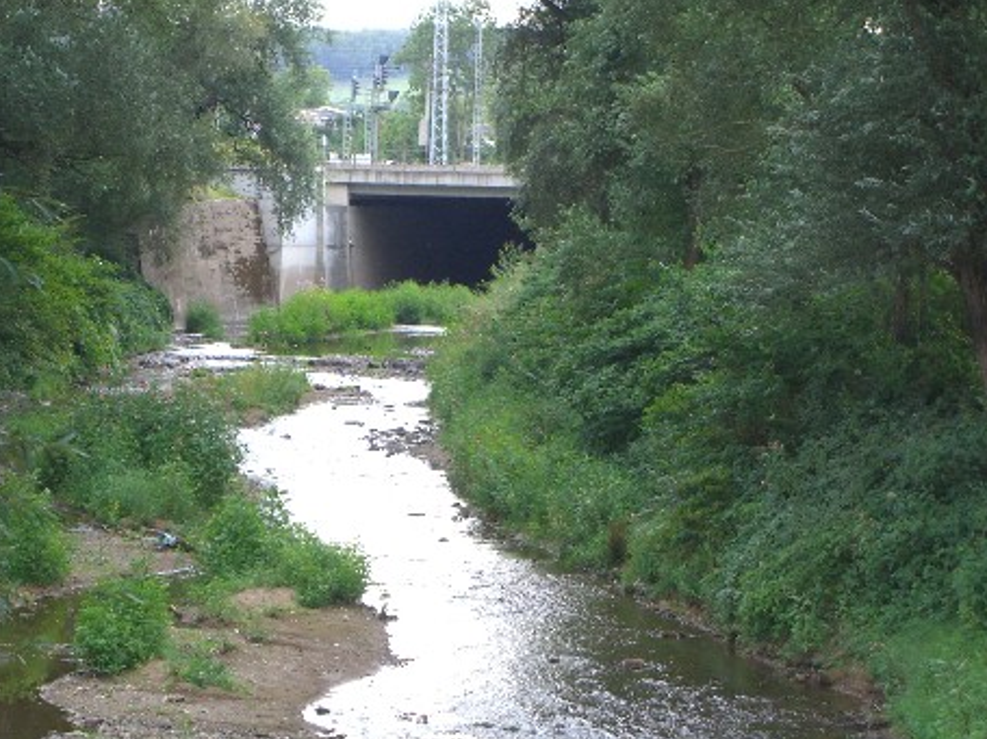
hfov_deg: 13.5
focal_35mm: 146
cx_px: 407
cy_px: 317
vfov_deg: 10.2
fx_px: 4162
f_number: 5.1
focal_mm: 23.7
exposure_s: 1/100
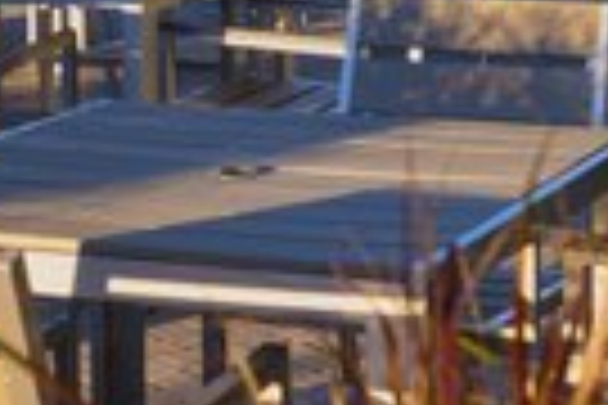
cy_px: 99
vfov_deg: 10.1
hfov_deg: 15.0
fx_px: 2280
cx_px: 77
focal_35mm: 135
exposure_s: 1/350
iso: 280
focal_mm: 38
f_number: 6.7
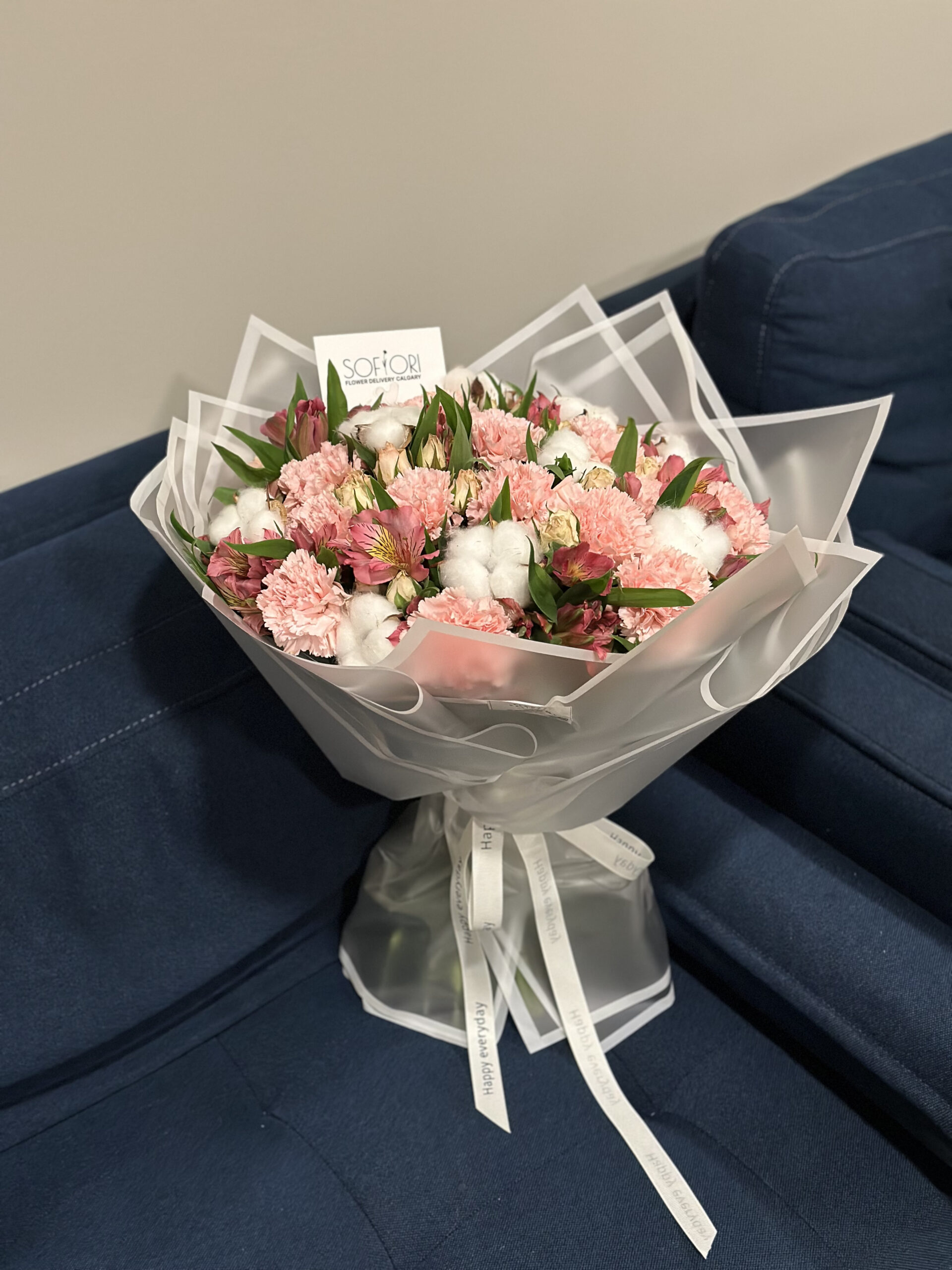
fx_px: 1760
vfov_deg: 39.7
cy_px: 635
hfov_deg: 30.3
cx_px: 476
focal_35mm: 48
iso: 400
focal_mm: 6.86
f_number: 1.78
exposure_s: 1/60
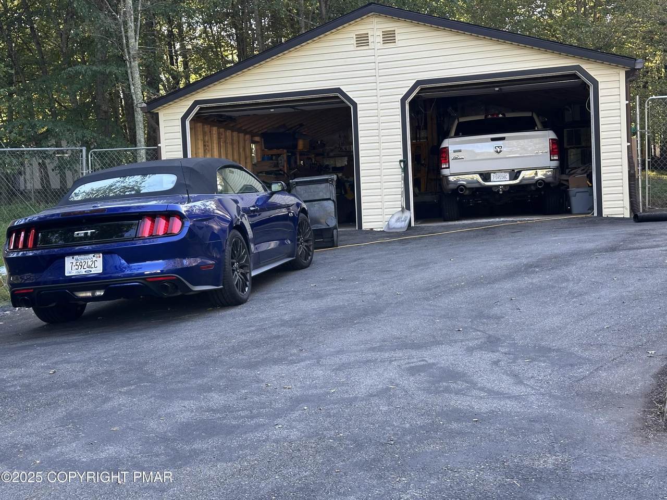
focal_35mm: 48
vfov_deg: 30.3
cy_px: 250
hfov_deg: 39.7
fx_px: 925
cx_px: 334
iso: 50
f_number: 1.78
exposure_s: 1/161
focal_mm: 6.86
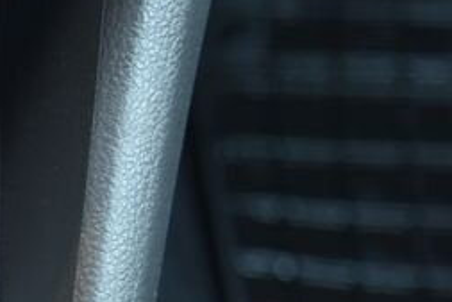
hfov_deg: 8.4
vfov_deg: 5.8
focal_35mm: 235
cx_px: -377
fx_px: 2952
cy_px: 363
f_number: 4
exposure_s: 1/13
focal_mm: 58
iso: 500
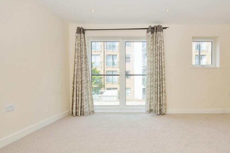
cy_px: 83
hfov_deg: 79.8
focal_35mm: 21
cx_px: 143
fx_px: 134
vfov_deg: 59.3
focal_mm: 10
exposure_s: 1/200
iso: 500
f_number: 7.1
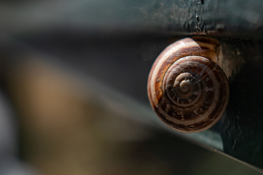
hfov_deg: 26.5
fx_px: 553
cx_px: 182
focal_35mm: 76
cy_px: 88
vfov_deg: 18.0
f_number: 2.8
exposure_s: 1/2000
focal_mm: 35
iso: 100
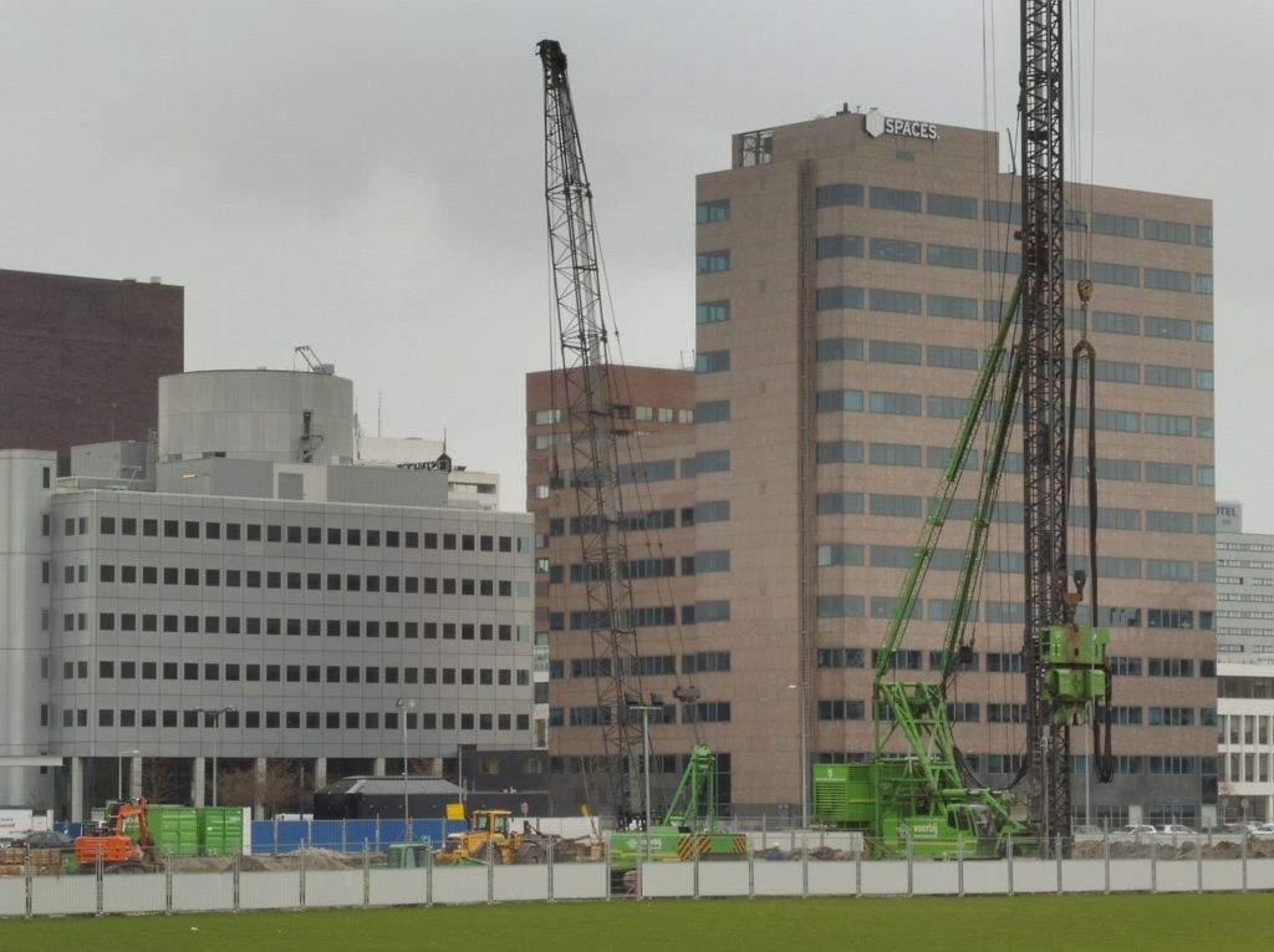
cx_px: 637
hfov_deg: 16.2
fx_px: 4484
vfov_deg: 12.1
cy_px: 476
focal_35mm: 122
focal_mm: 21.8
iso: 320
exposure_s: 1/100
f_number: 6.3
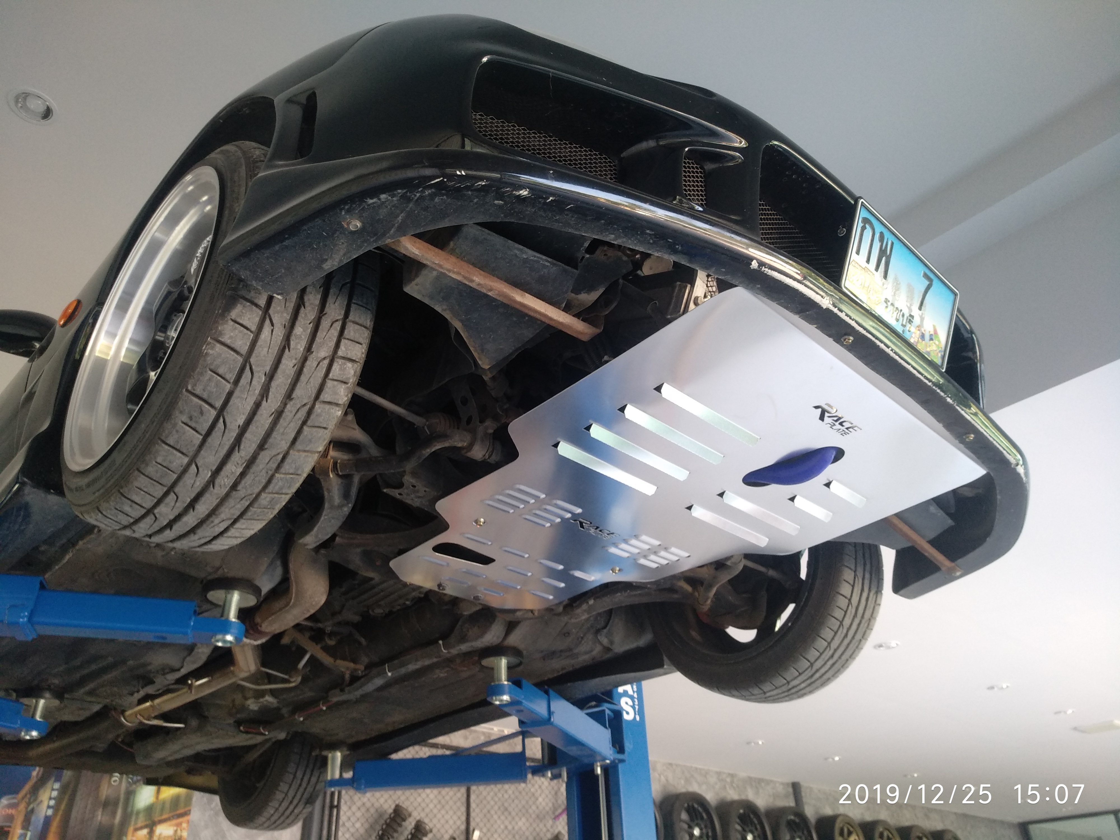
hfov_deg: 76.4
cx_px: 560
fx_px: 712
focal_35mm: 22
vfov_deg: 61.1
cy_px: 420
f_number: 2.2
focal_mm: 3.81
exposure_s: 1/50
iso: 250
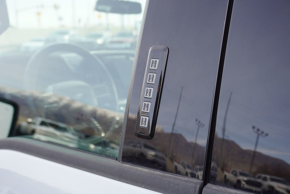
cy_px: 97
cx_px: 145
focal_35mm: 38
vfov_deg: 35.5
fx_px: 302
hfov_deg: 51.3
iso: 100
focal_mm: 25
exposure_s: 1/60
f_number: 5
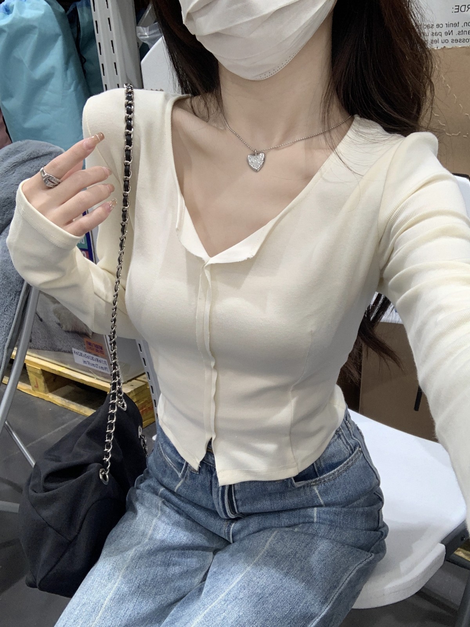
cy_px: 314
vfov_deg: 56.8
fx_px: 579
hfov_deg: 44.2
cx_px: 235
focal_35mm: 32
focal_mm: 2.87
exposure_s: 1/60
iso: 100
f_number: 2.2
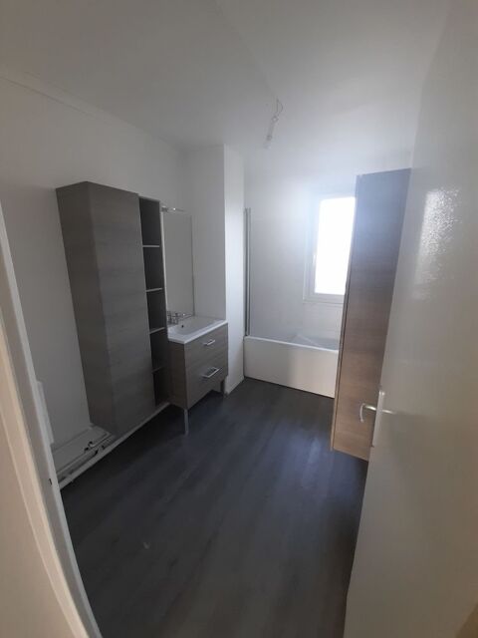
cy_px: 319
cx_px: 239
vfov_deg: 106.2
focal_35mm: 13
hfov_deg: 89.9
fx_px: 239
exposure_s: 1/50
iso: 160
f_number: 2.2
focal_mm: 1.42
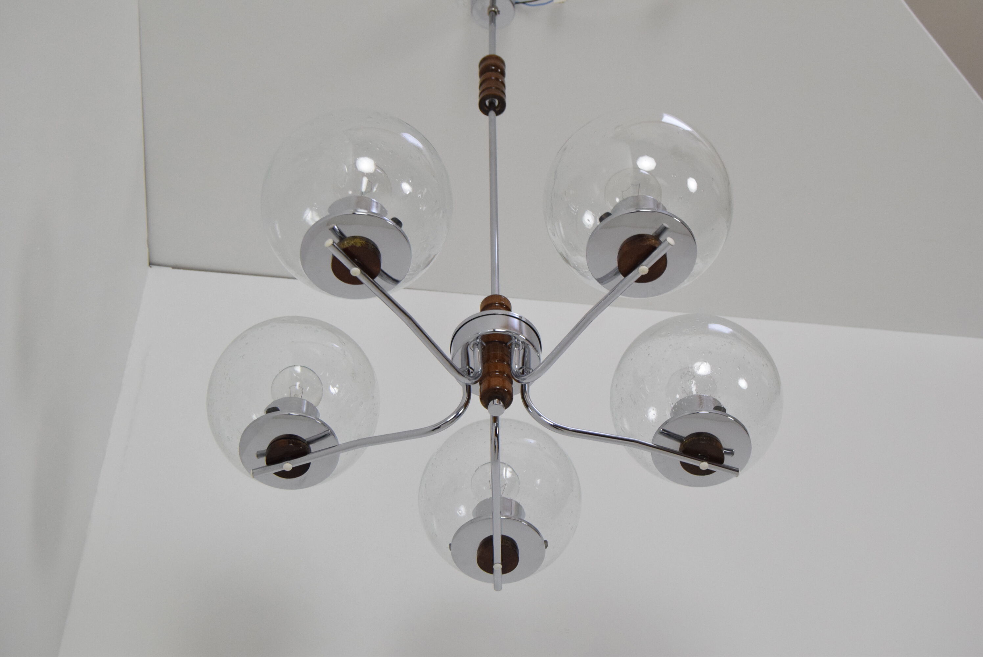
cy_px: 328
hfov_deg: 35.0
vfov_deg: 23.8
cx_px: 492
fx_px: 1558
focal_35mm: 57
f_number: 7.1
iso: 1600
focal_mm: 38
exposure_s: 1/200
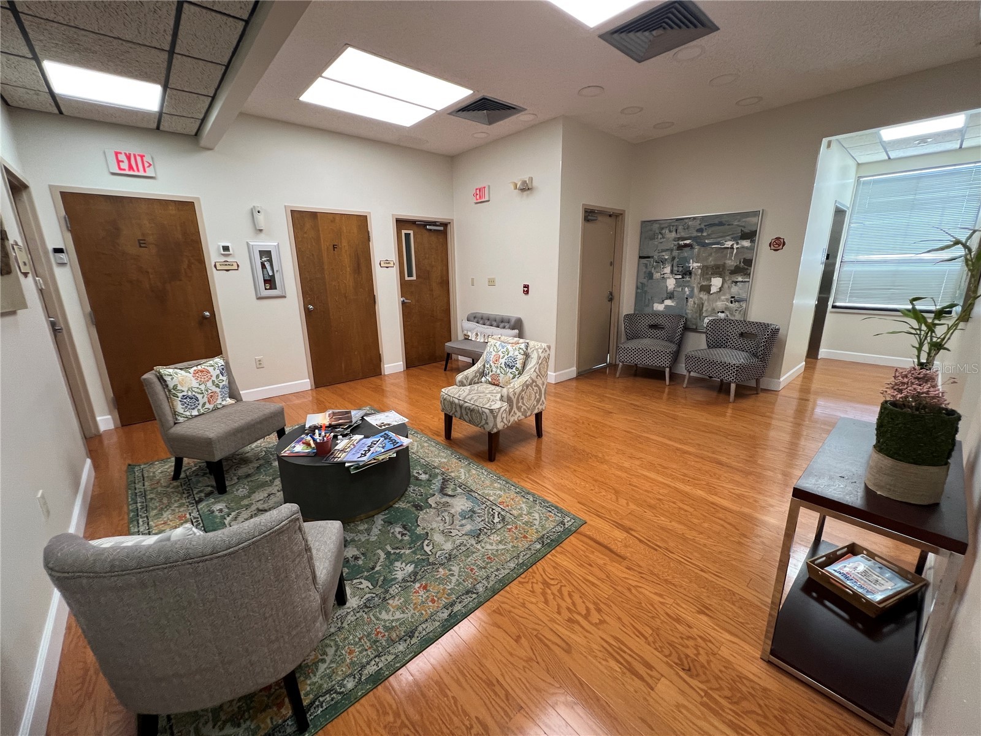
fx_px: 368
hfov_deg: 106.2
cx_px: 490
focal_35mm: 13
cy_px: 368
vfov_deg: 89.9
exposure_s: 1/120
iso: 200
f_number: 1.8
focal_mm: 1.57
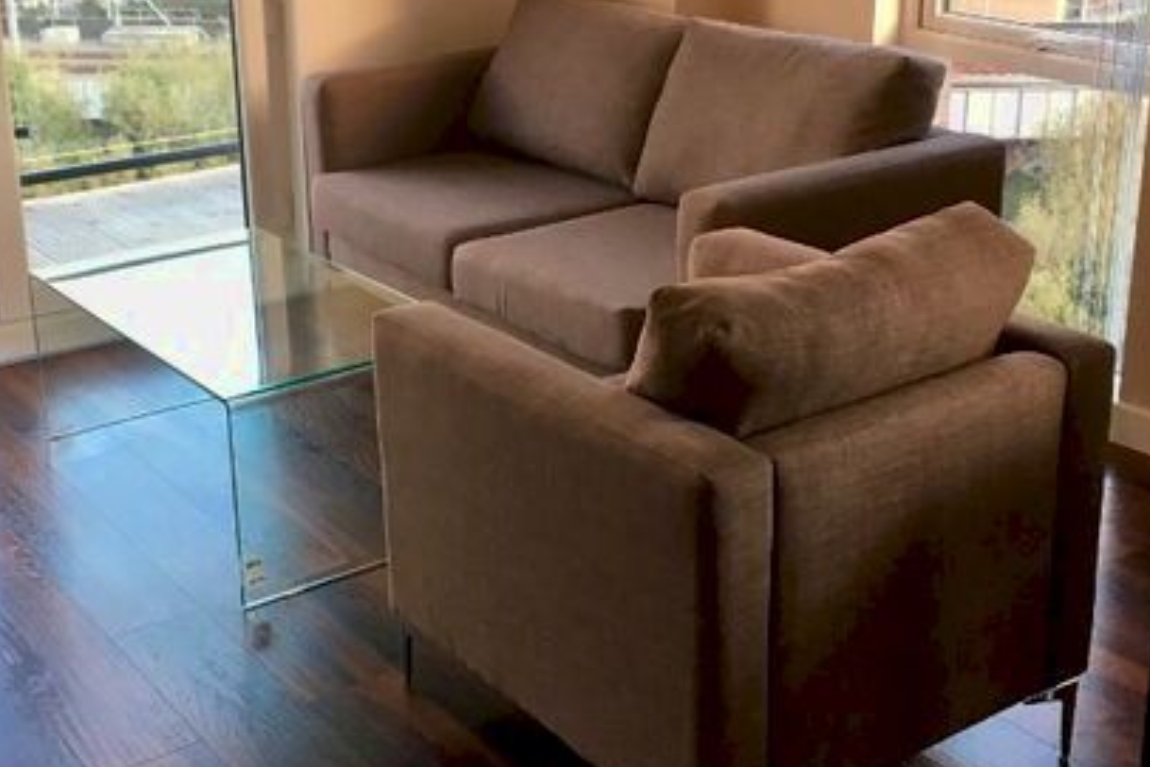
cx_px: 507
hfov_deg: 38.1
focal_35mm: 52
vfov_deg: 25.9
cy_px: 279
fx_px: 1662
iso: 40
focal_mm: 4.15
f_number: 2.2
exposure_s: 1/33
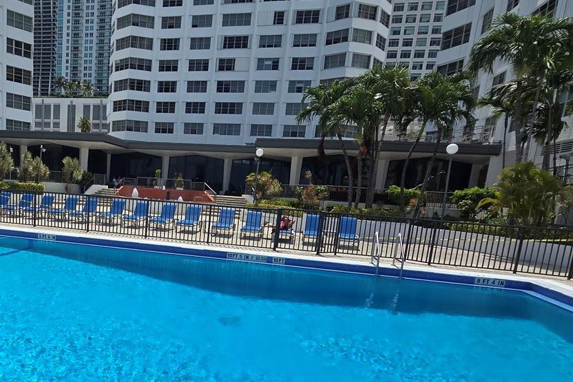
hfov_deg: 65.2
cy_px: 270
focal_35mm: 26
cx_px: 143
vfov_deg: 48.3
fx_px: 414
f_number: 2.2
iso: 50
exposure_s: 1/5523
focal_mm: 2.2
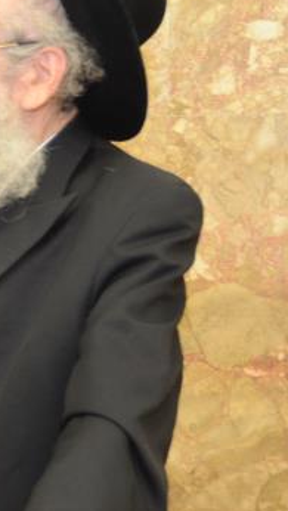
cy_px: 241
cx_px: -418
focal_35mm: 102
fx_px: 1383
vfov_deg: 20.9
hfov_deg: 10.2
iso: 640
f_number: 3.8
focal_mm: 22
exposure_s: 1/80
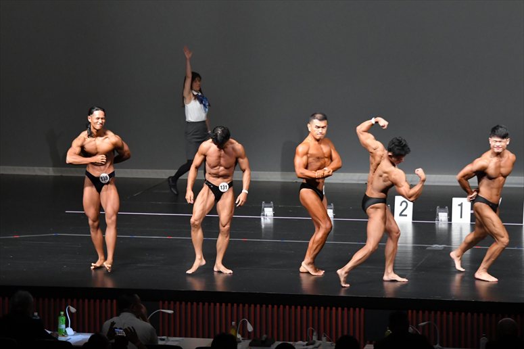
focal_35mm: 168
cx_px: 262
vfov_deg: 8.2
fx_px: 2444
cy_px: 174
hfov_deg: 12.2
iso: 5000
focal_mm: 112
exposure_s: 1/400
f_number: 5.6
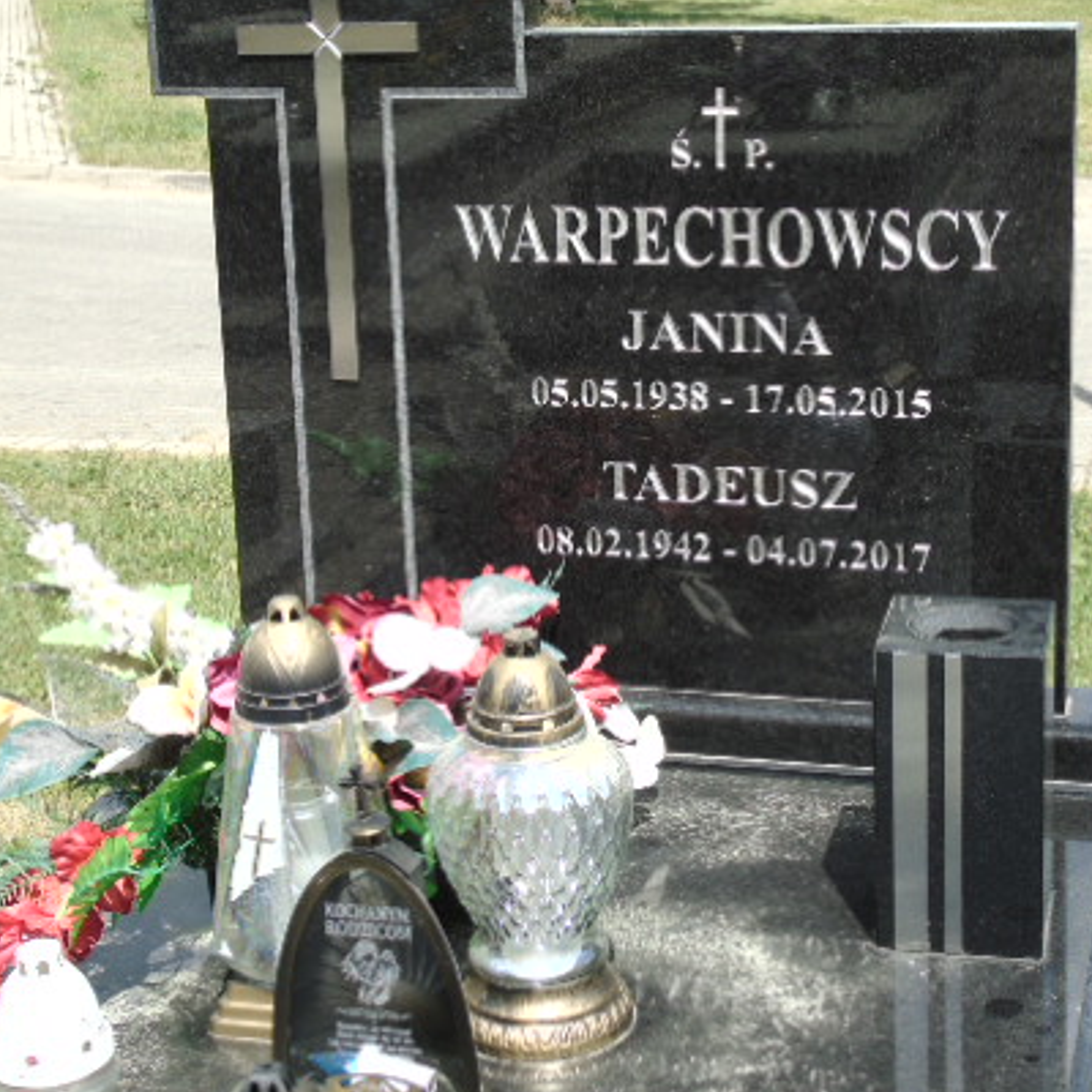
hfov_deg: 26.5
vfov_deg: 26.4
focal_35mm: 65
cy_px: 448
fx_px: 2320
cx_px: 603
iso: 80
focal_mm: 8.2
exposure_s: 1/640
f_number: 4.1
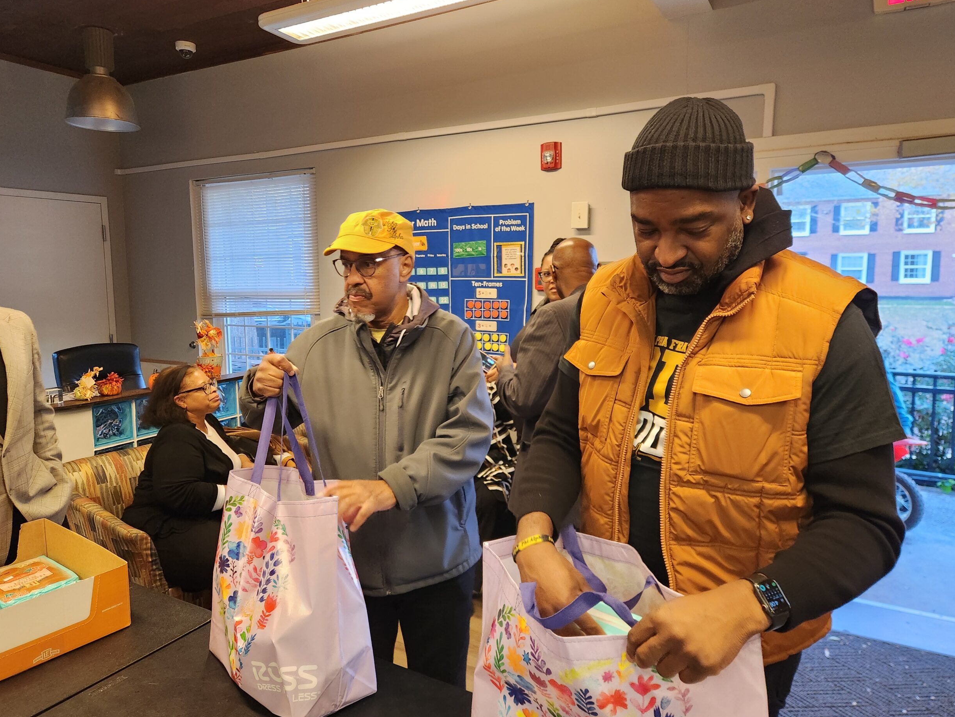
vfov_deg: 56.8
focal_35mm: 24
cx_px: 471
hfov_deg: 71.6
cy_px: 347
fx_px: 662
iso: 800
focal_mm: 5.4
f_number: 1.8
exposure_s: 1/120
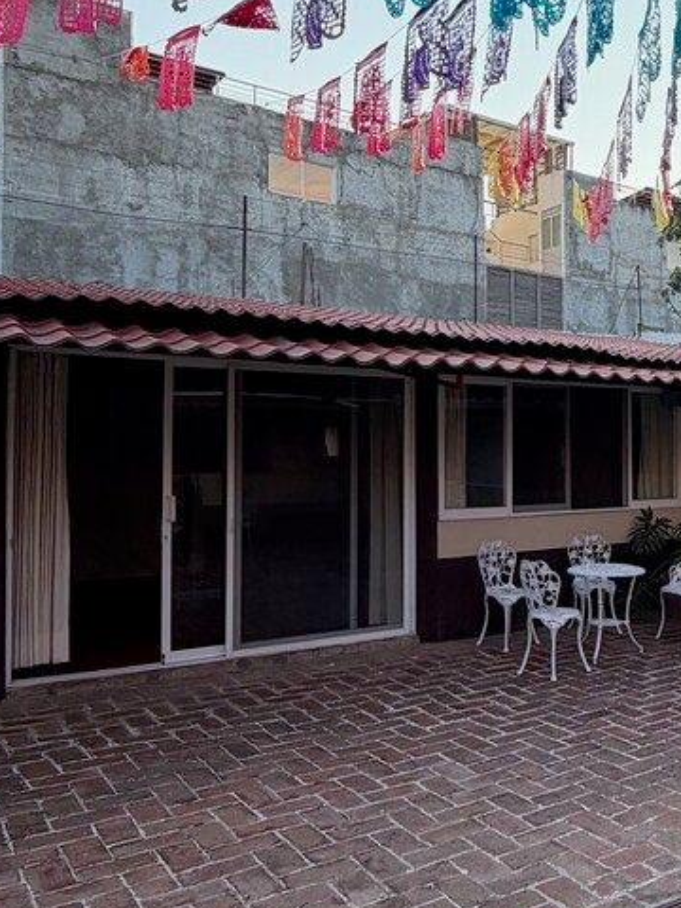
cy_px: 433
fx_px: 918
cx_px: 704
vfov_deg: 52.6
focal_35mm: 35
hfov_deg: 36.1
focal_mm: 2.22
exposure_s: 1/192
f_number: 2.2
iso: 64
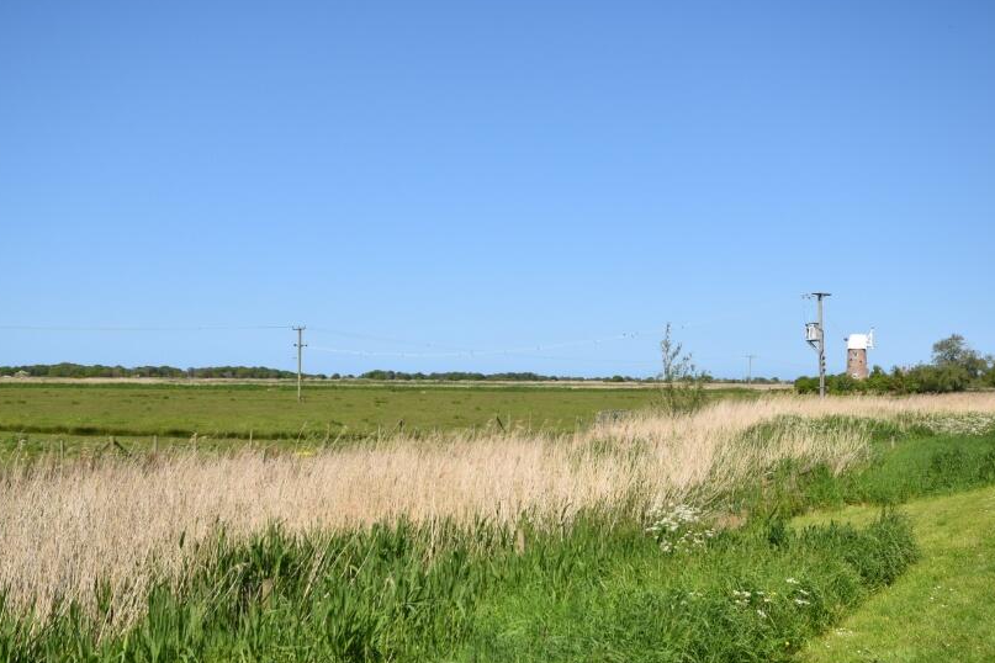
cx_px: 454
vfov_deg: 34.9
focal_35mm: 38
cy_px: 405
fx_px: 1050
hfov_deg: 50.6
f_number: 10
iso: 200
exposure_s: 1/400
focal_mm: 20
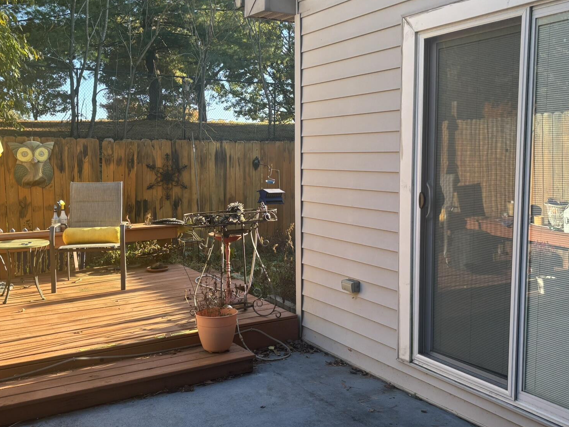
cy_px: 217
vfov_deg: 39.7
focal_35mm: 36
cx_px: 273
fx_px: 592
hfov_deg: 51.3
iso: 50
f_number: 1.6
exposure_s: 1/336
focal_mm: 5.96
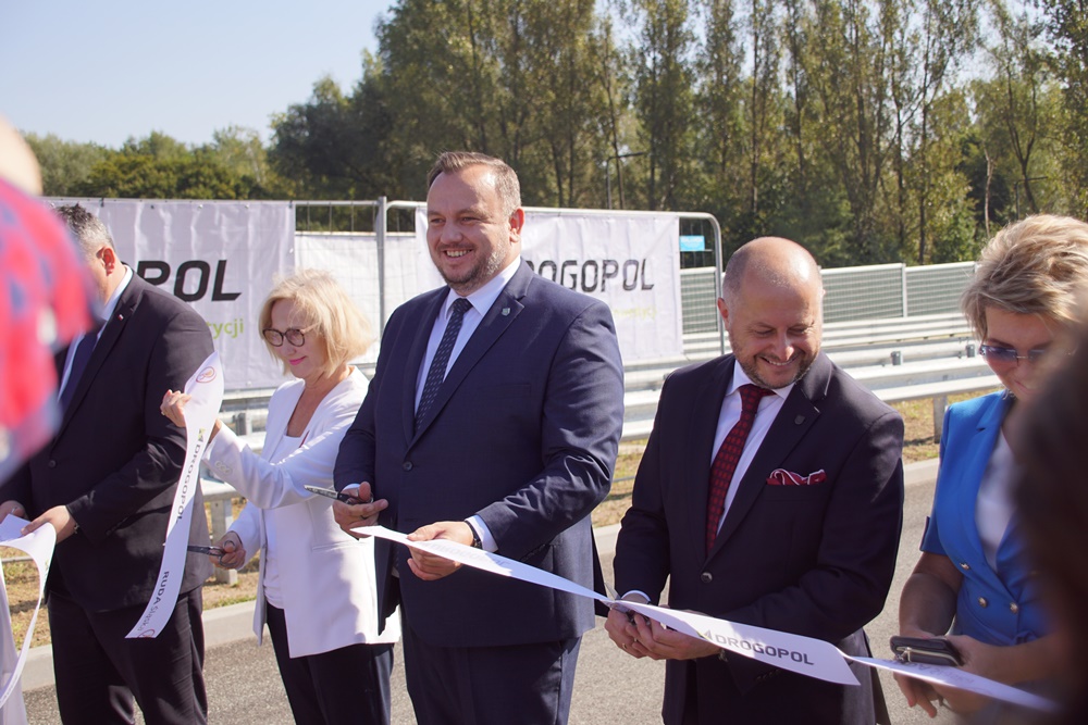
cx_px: 544
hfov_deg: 37.8
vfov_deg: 25.8
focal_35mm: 52
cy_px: 362
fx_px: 1587
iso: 100
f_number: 4.5
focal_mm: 35
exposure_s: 1/400
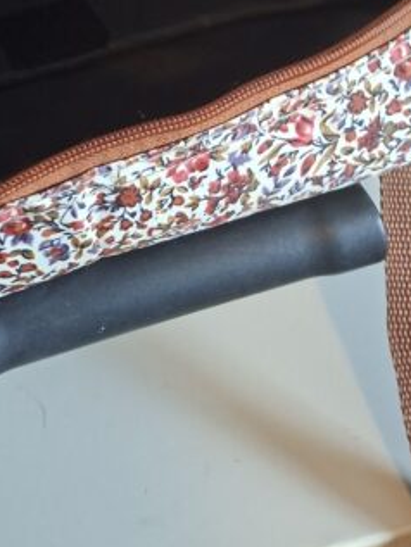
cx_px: 43
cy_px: -138
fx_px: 918
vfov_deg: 28.2
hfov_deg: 24.5
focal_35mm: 58
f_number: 1.8
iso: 400
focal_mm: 5.54
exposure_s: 1/33
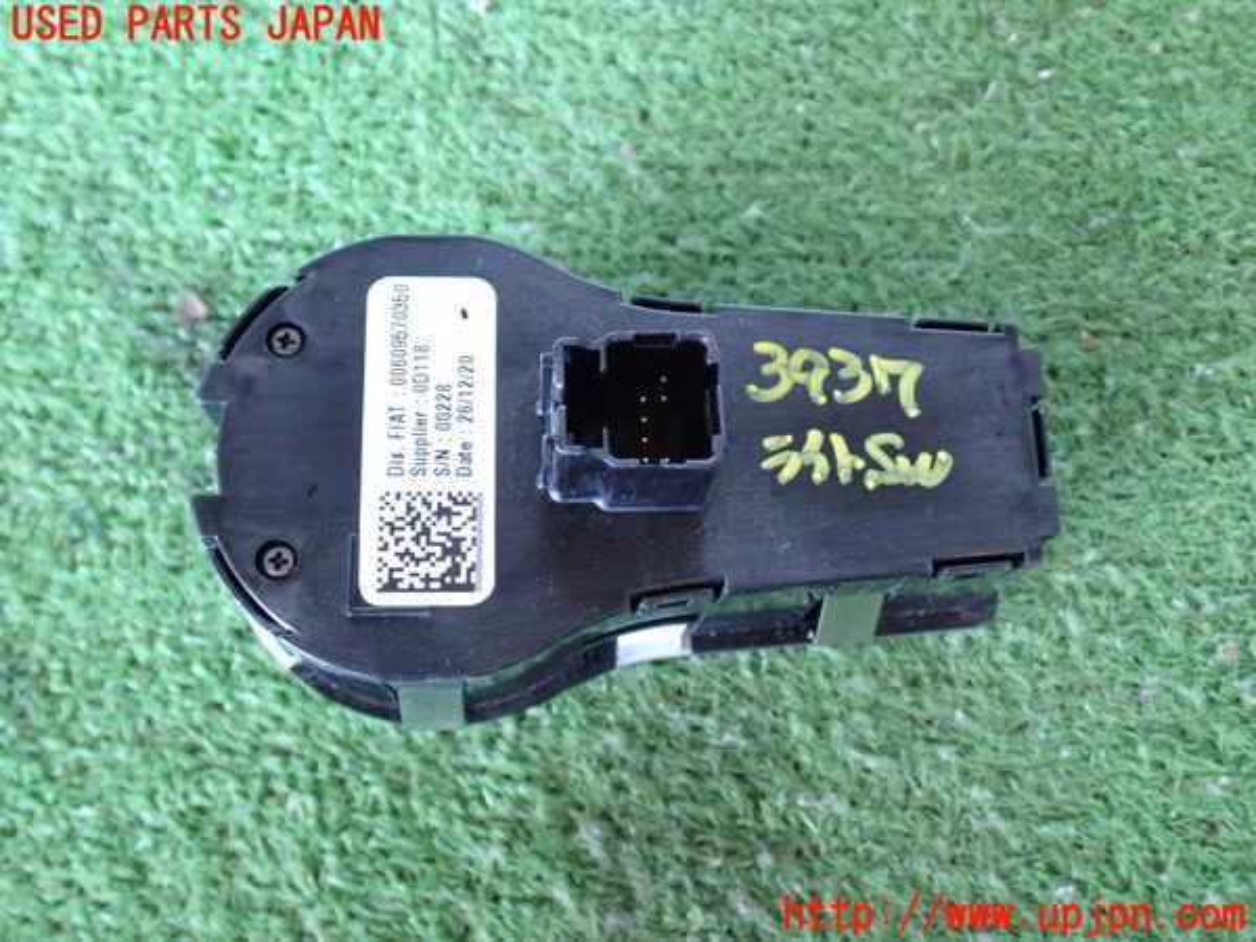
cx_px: 628
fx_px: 1379
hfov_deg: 49.0
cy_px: 471
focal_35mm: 38
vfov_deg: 37.7
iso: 800
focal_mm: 6.83
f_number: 2.7
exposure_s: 1/30
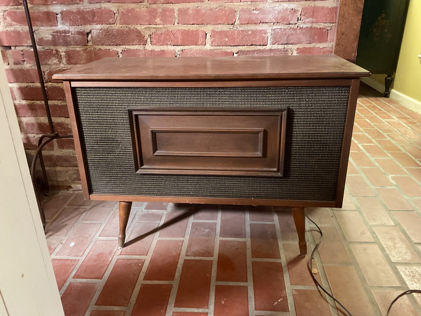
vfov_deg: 48.2
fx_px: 353
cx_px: 210
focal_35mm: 29
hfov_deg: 61.7
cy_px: 158
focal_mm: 3
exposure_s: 1/30
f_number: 1.8
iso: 400
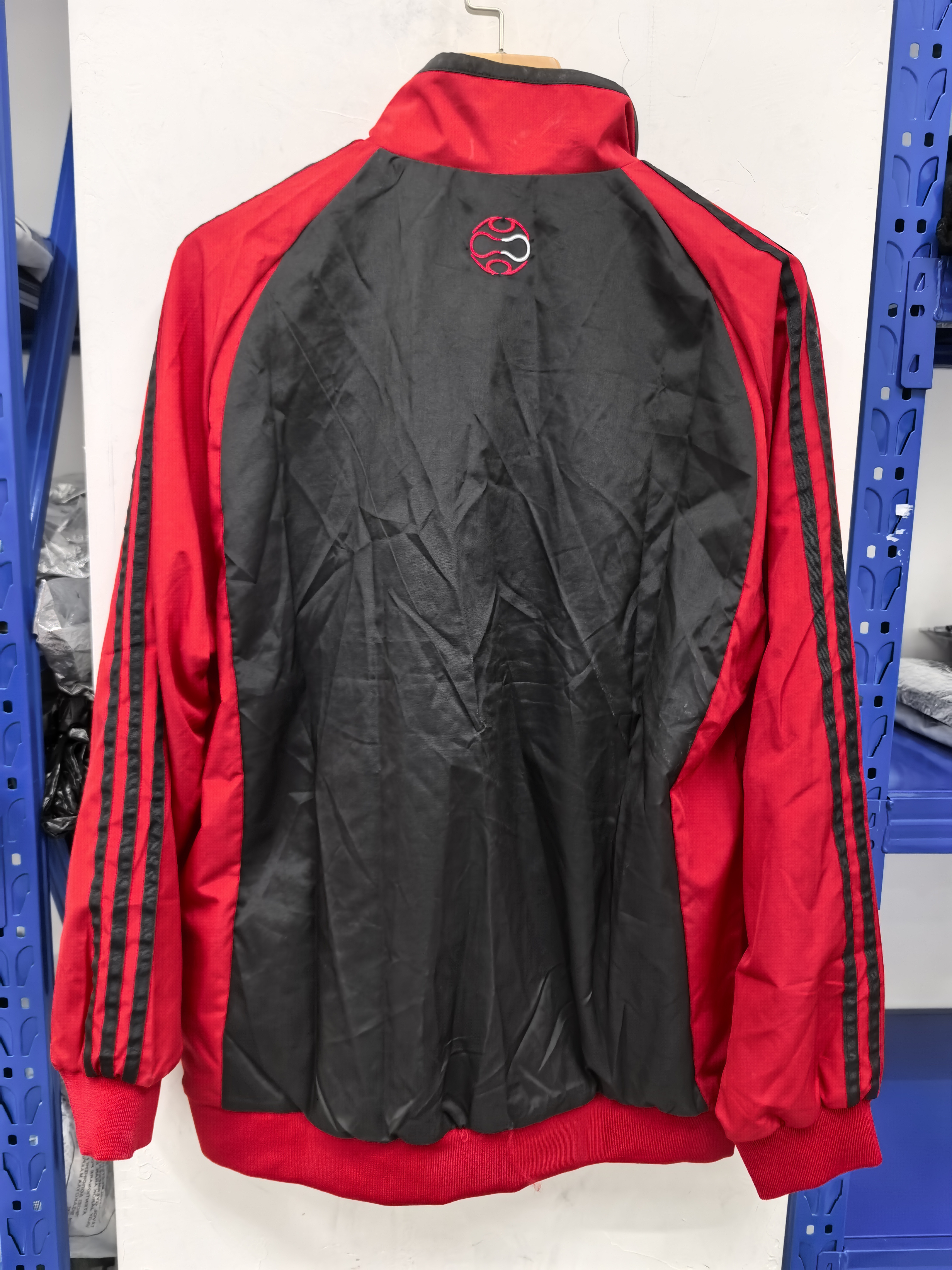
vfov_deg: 65.3
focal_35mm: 27
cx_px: 476
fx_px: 990
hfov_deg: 51.4
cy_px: 635
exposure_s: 1/50
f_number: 1.4
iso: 250
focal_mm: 6.98
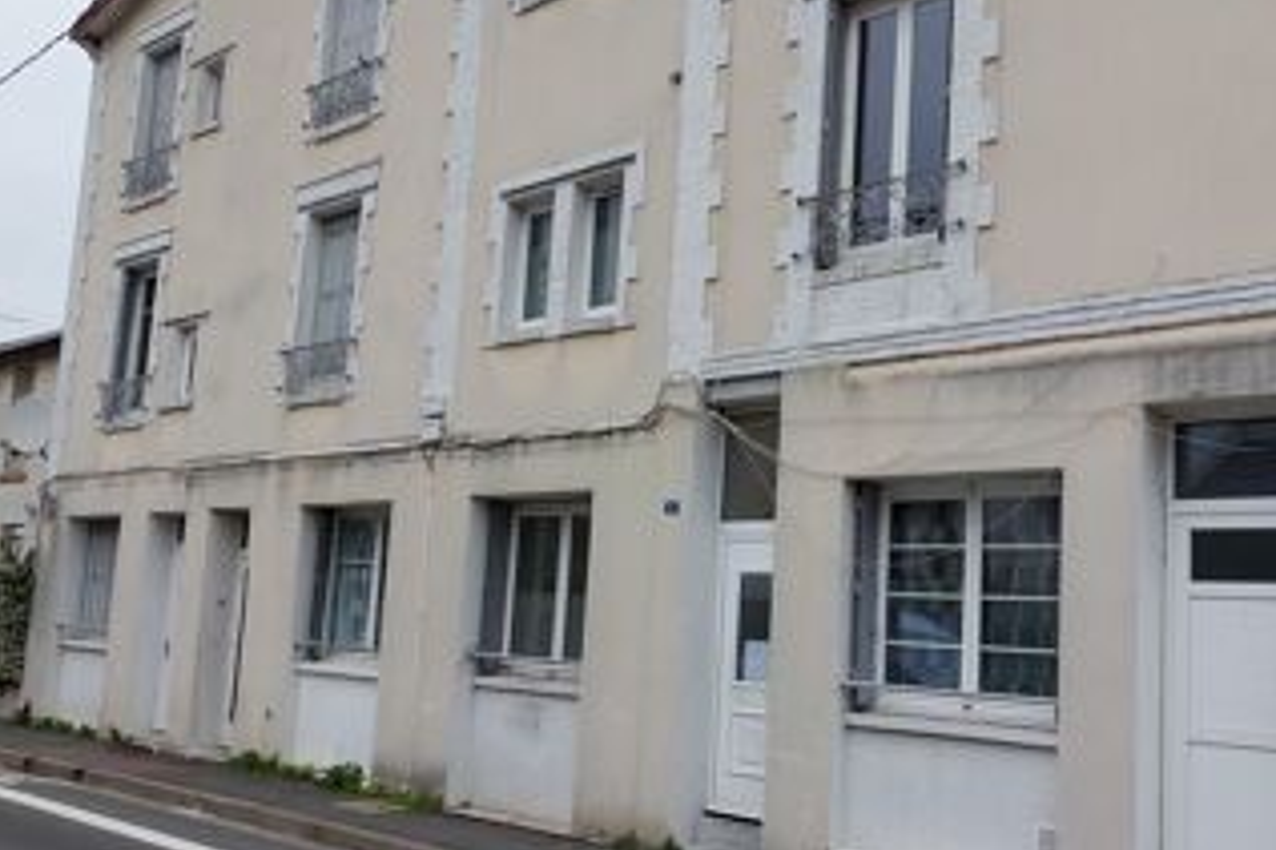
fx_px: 1240
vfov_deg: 37.7
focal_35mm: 35
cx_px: 636
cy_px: 493
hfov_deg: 54.5
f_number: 1.8
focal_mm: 5.23
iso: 25
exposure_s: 1/275
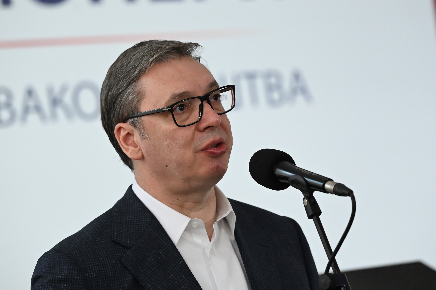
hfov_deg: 11.4
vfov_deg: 7.6
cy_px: 145
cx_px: 218
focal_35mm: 180
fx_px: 2180
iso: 5000
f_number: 4
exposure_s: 1/500
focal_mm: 120
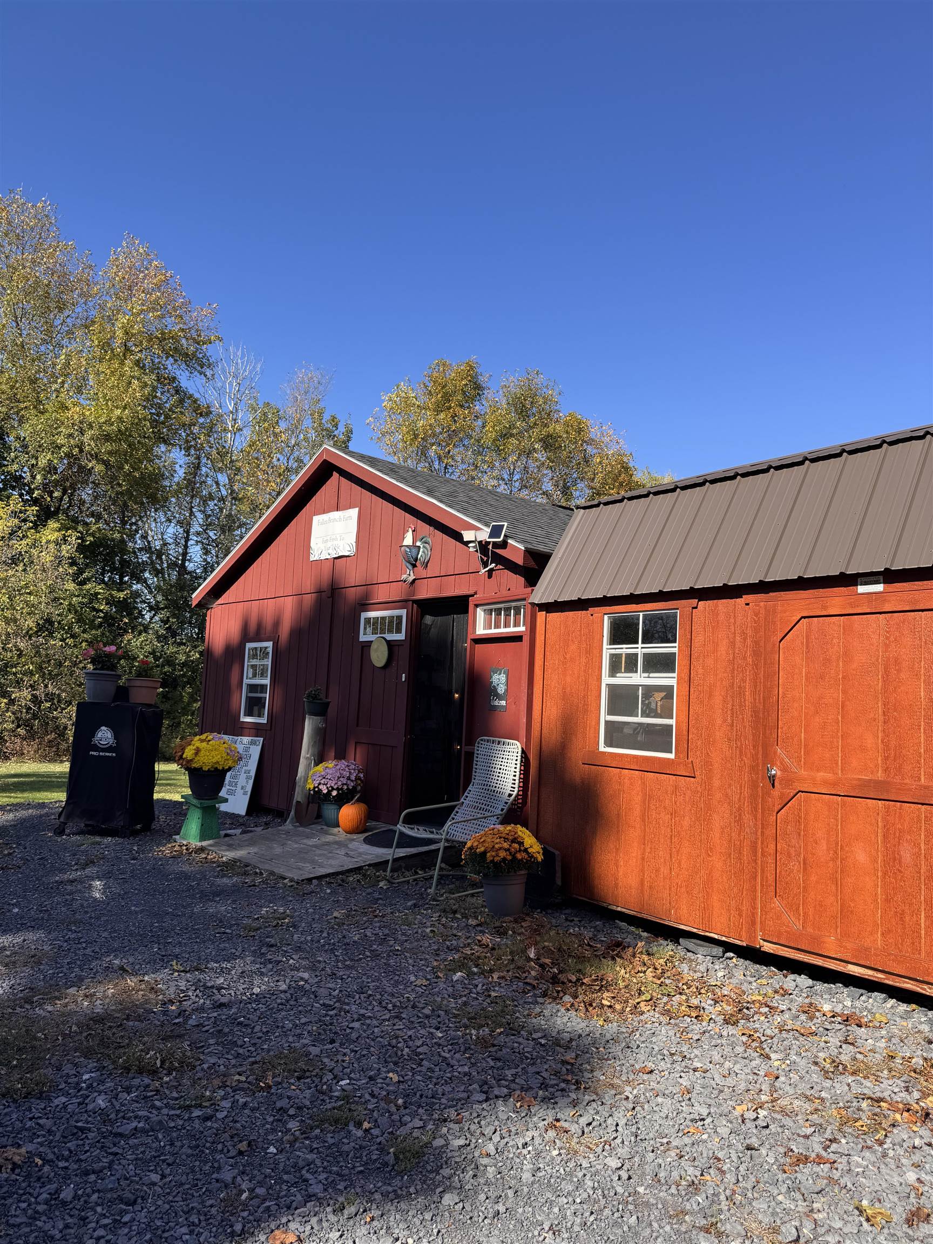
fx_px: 862
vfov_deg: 71.6
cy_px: 622
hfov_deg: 56.8
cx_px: 466
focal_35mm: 24
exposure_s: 1/2252
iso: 80
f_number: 1.78
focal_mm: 6.76
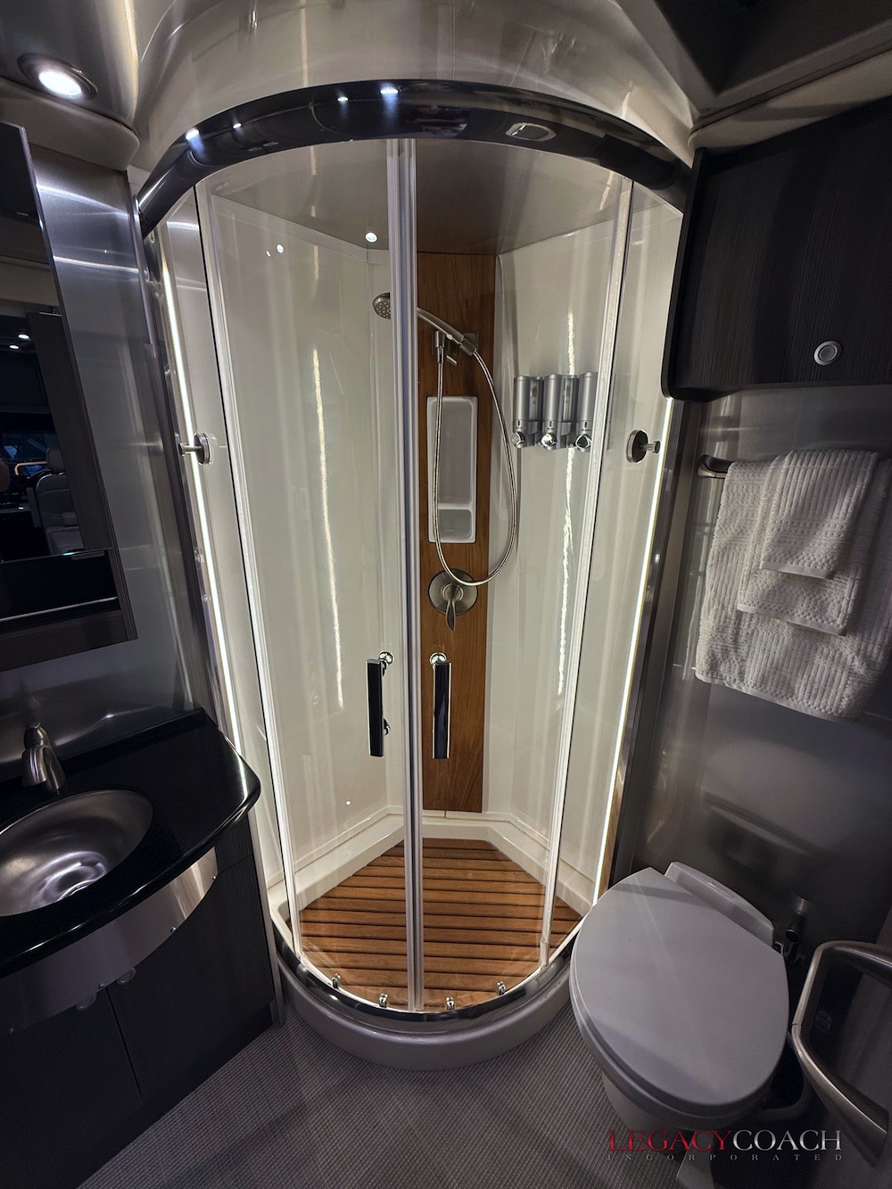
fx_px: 481
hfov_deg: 85.7
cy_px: 594
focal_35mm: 14
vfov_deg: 102.1
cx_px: 446
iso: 125
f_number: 2.2
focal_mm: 2.22
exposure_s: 1/120
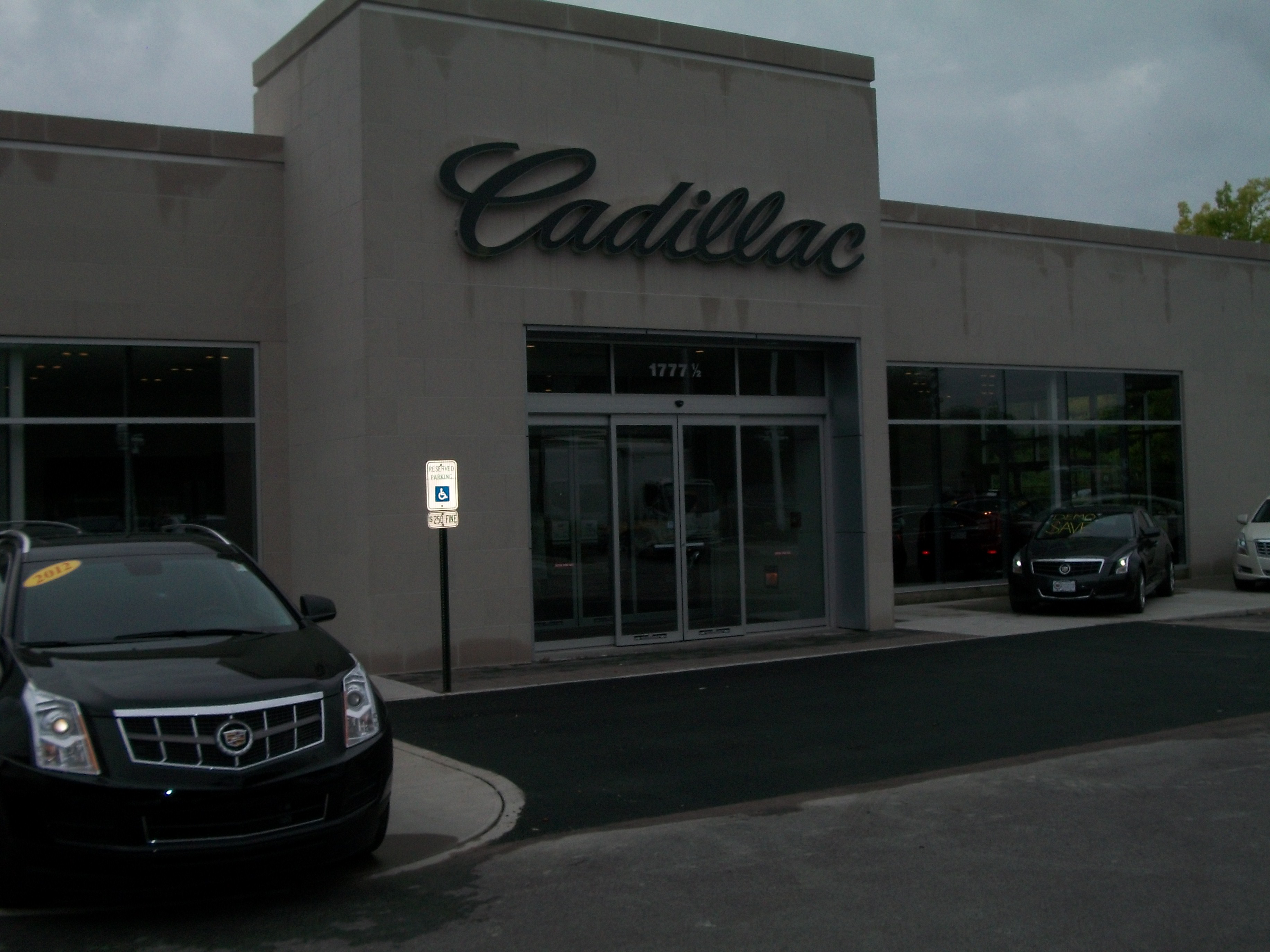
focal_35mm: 40
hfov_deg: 46.8
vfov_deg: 36.0
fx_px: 1468
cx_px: 635
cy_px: 476
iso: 80
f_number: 6.3
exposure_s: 1/640
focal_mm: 7.1
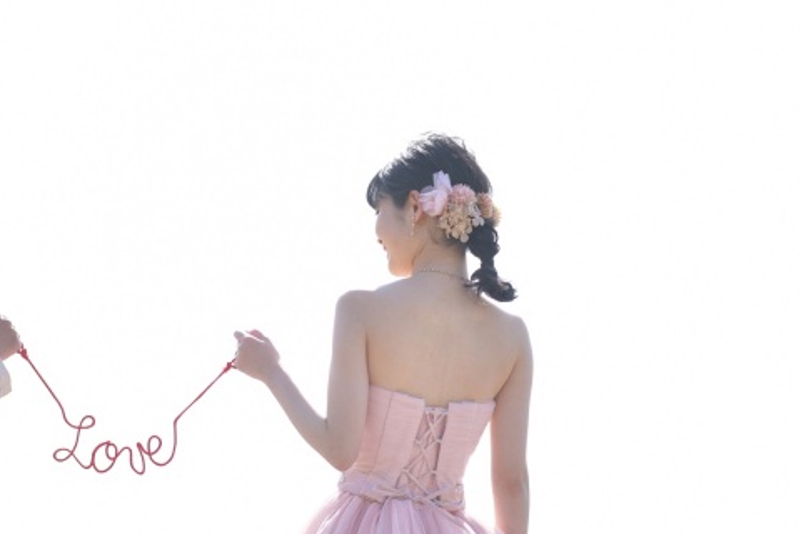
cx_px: 265
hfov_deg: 11.7
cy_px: 208
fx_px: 3893
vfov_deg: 7.8
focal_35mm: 175
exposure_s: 1/1600
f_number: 1.6
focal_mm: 105
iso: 64
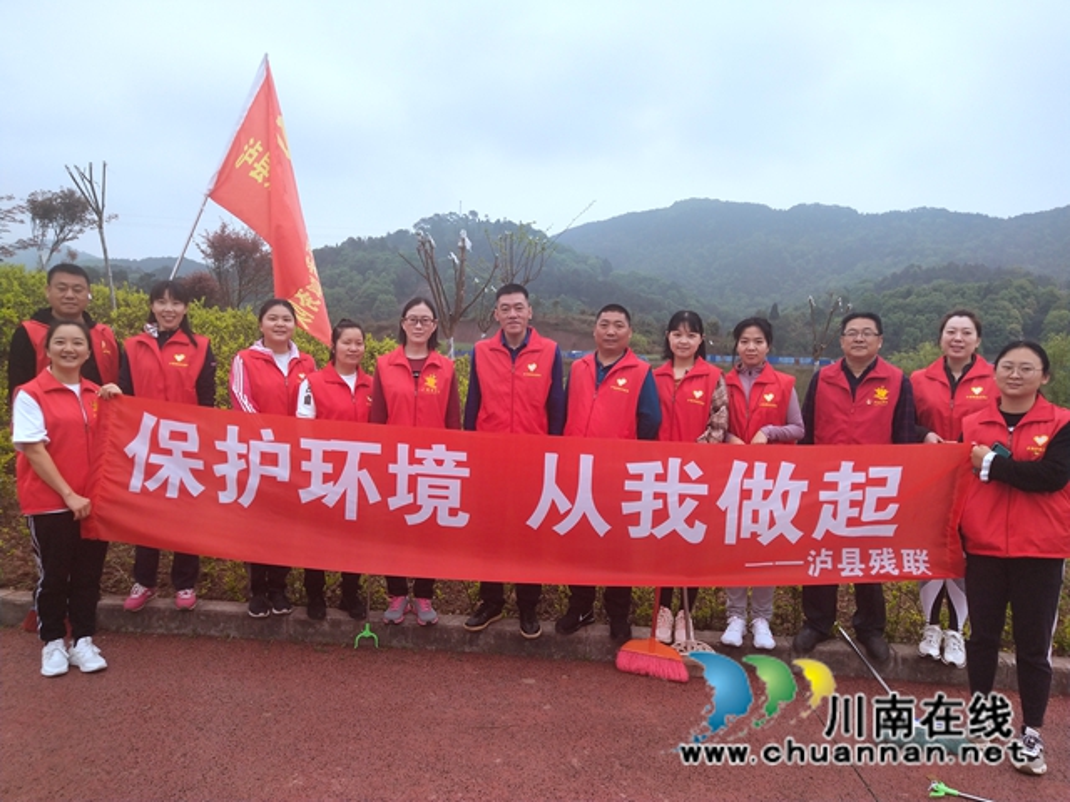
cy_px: 401
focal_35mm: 30
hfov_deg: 60.0
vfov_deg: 46.8
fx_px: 927
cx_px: 535
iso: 50
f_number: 1.8
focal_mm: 3.95
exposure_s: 1/264
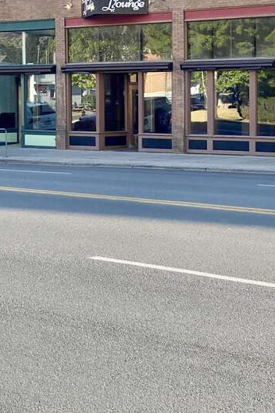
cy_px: 118
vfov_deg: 24.6
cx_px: 201
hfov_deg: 16.6
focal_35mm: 82
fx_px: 940
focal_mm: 6
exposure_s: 1/1089
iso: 20
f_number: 2
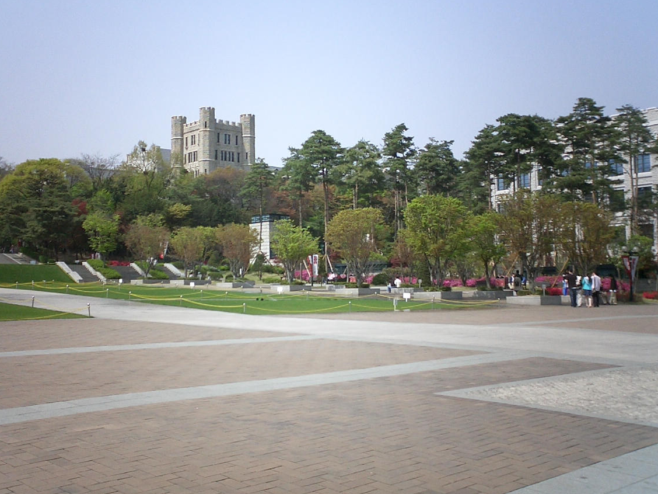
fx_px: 798
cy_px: 246
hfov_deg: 44.8
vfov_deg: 34.3
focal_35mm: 42
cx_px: 306
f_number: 3.5
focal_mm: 5.6
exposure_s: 1/1000
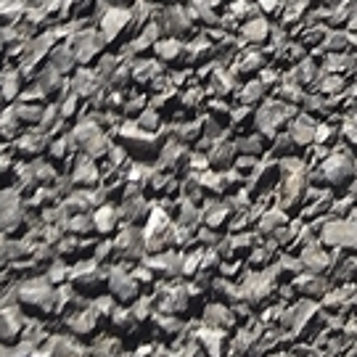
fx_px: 2660
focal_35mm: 228
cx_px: 733
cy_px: -1074
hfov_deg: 7.4
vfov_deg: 6.3
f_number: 2.2
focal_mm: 4.15
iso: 25
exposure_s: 1/699
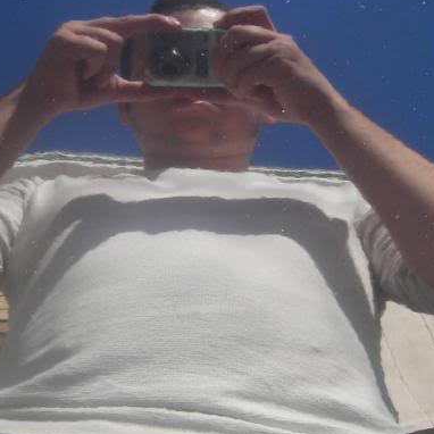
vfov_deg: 19.3
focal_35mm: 90
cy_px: 240
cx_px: 145
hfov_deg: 19.2
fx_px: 1277
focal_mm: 6.3
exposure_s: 1/71.1
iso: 50
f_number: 3.2
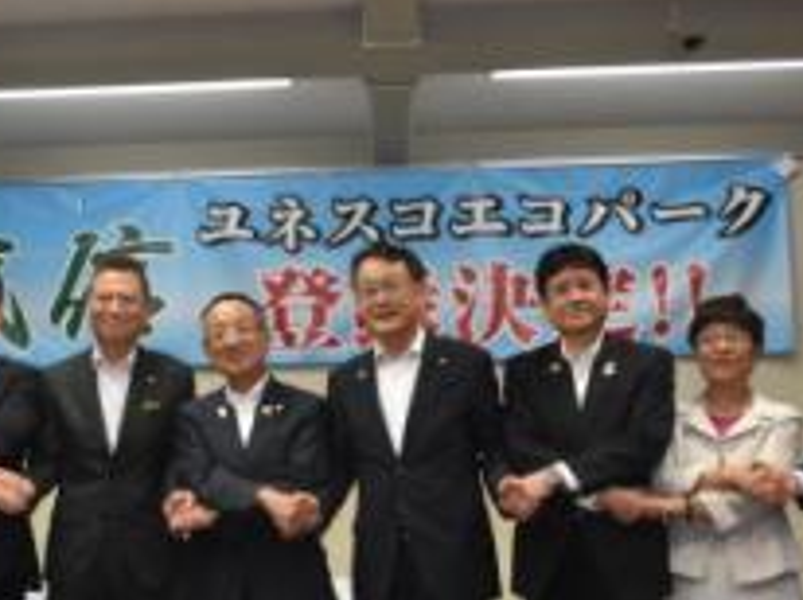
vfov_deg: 22.1
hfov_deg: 28.9
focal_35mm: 66
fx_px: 1530
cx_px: 191
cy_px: 376
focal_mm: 21
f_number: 9
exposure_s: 1/125
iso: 2000
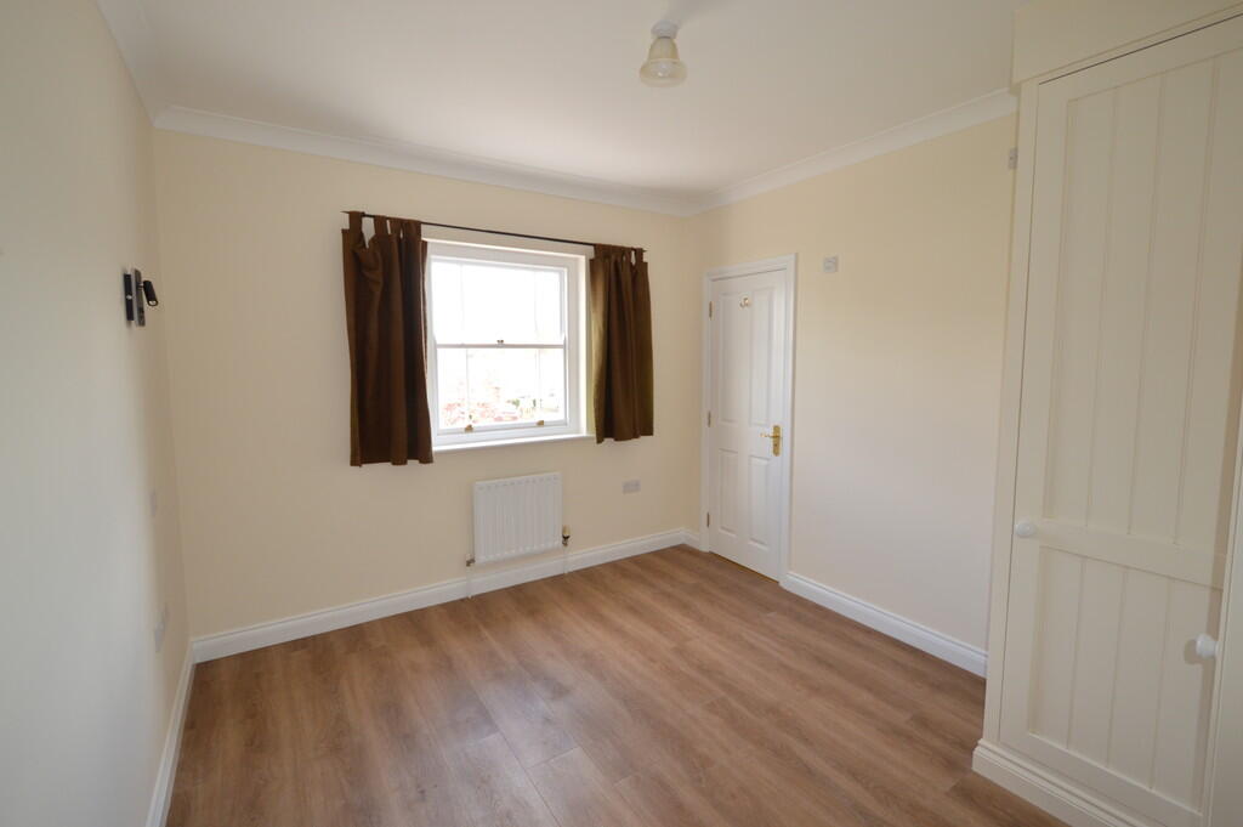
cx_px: 622
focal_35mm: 15
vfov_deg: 77.2
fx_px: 517
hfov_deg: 100.4
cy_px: 414
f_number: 4
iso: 280
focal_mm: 10
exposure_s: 1/125
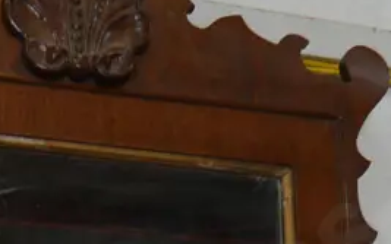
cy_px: 455
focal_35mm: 114
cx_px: 59
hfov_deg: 18.1
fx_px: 1215
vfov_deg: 10.7
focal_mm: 14
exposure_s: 1/80
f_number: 3.5
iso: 200
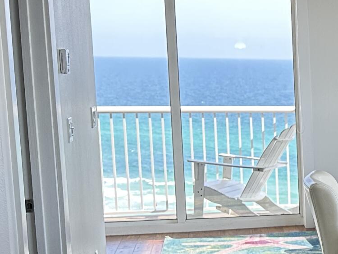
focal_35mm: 96
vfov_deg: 15.3
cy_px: 215
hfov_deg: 16.6
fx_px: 938
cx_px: 633
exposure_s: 1/170
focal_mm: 6.86
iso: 100
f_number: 1.78
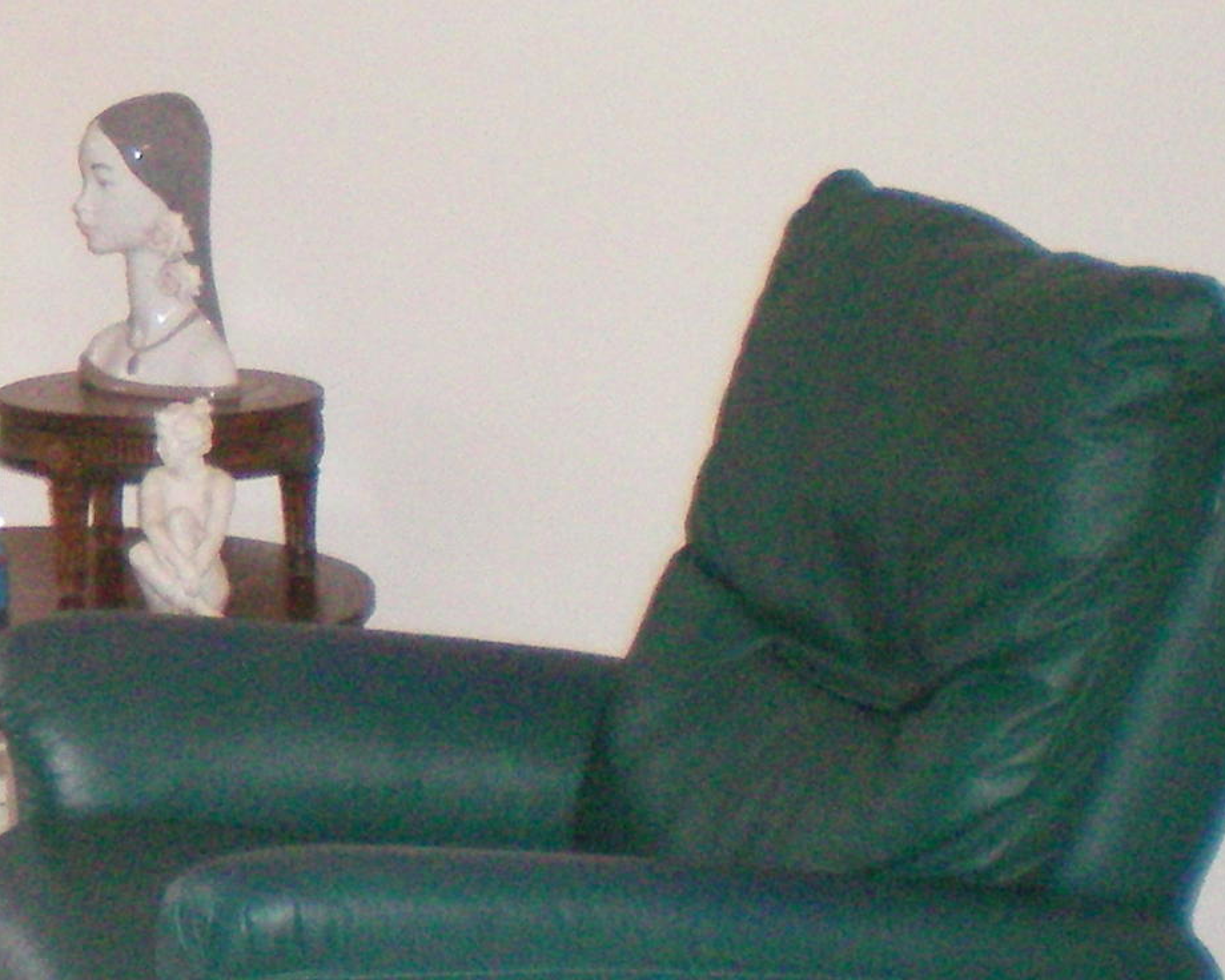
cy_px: 113
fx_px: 4387
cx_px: -72
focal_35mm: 121
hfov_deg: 15.5
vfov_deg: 12.7
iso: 400
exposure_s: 1/60
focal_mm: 6.3
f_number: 3.1
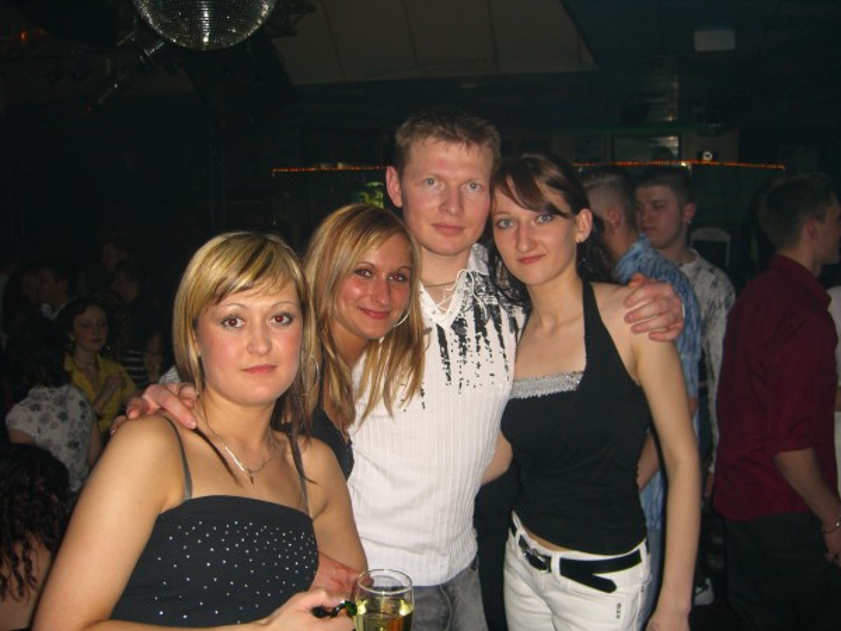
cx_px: 420
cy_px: 316
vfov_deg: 37.7
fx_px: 923
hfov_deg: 49.0
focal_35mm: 38
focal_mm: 7.9
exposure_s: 1/60
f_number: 2.8
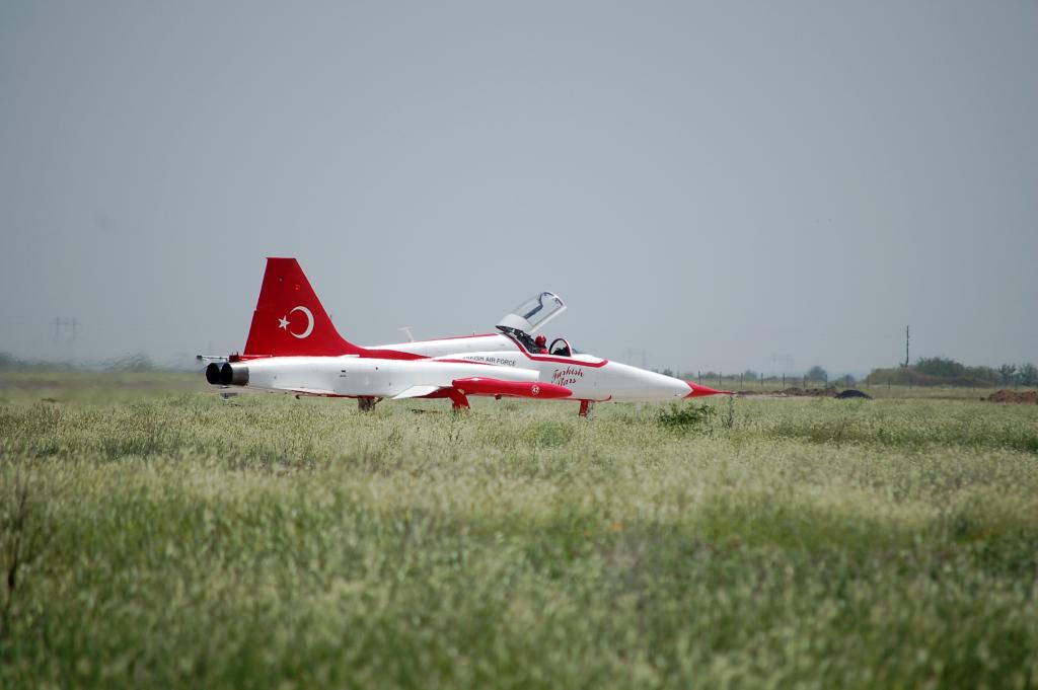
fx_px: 8643
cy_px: 345
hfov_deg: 6.9
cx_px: 519
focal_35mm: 300
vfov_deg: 4.6
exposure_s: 1/1250
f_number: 5.6
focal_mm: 200
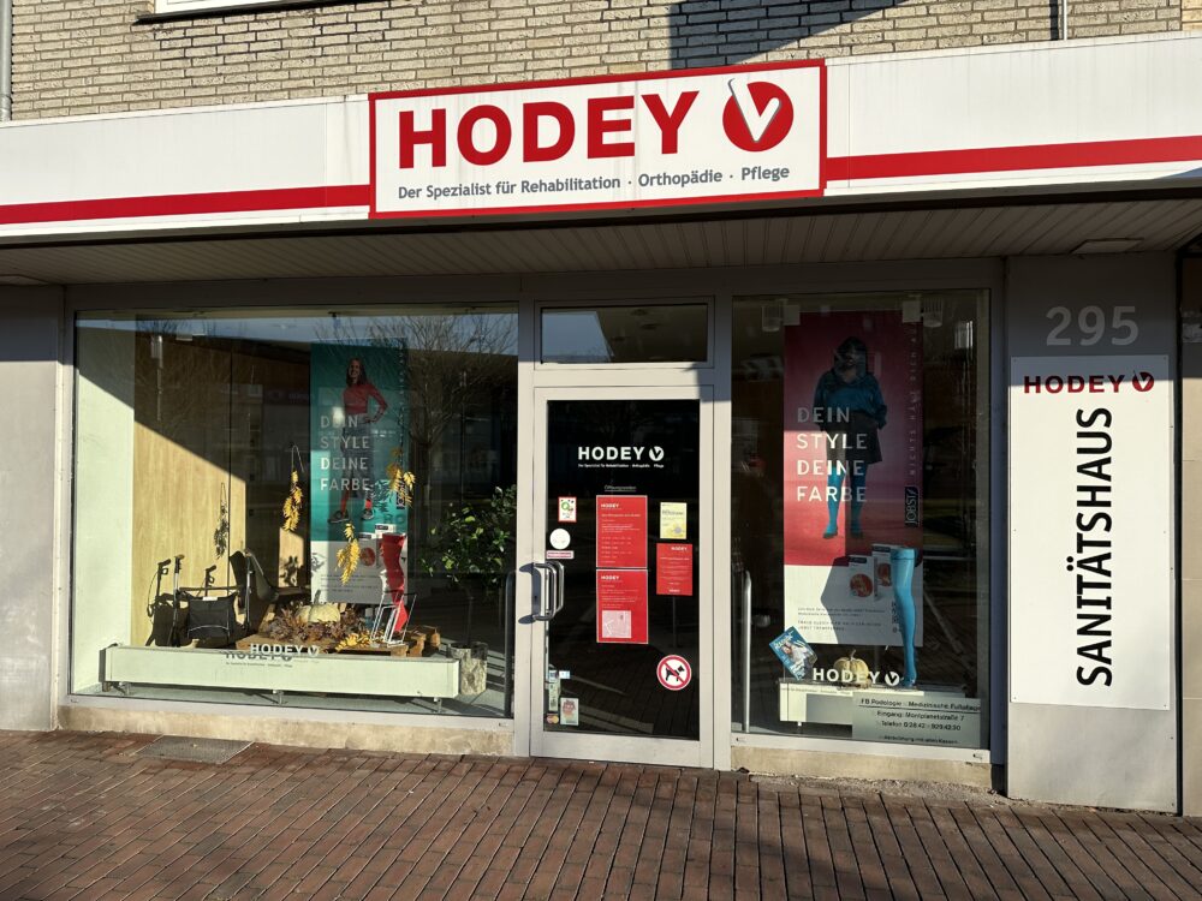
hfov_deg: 71.6
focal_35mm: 24
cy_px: 450
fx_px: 833
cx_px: 601
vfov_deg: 56.8
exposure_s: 1/3597
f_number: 1.78
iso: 80
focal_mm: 6.86
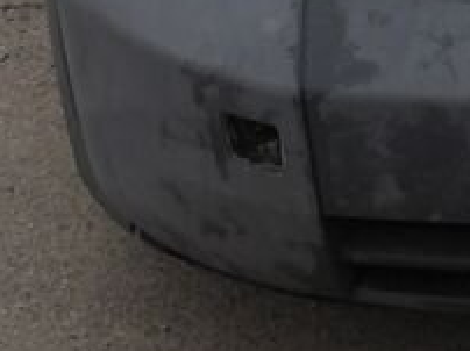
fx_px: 1858
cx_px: 628
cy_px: -400
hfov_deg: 13.8
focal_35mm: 137
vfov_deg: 9.9
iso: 100
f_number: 3
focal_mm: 4.9
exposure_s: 1/146
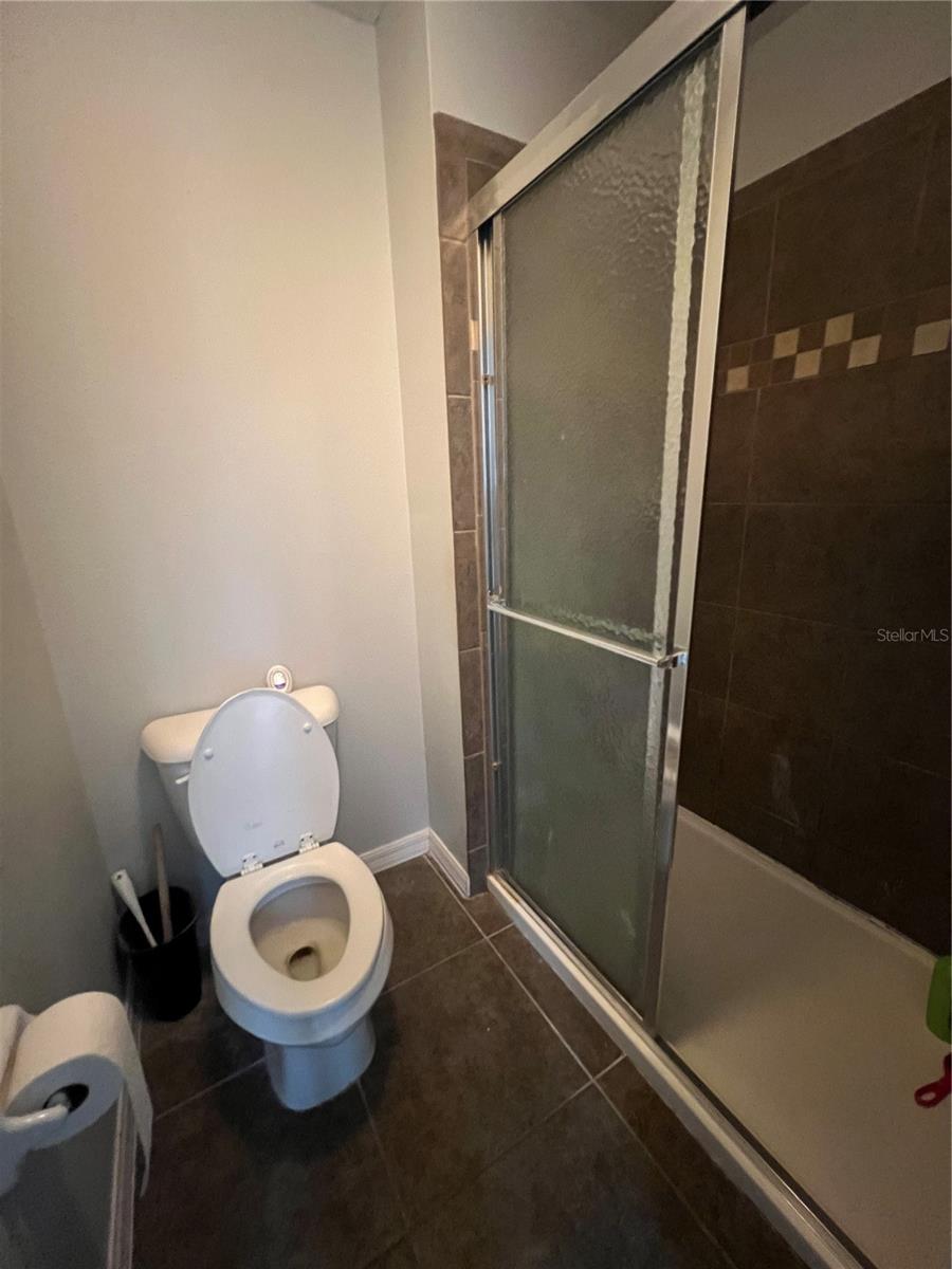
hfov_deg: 89.9
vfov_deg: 106.2
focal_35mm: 13
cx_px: 476
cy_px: 634
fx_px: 477
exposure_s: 1/30
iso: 800
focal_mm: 1.57
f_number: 1.8
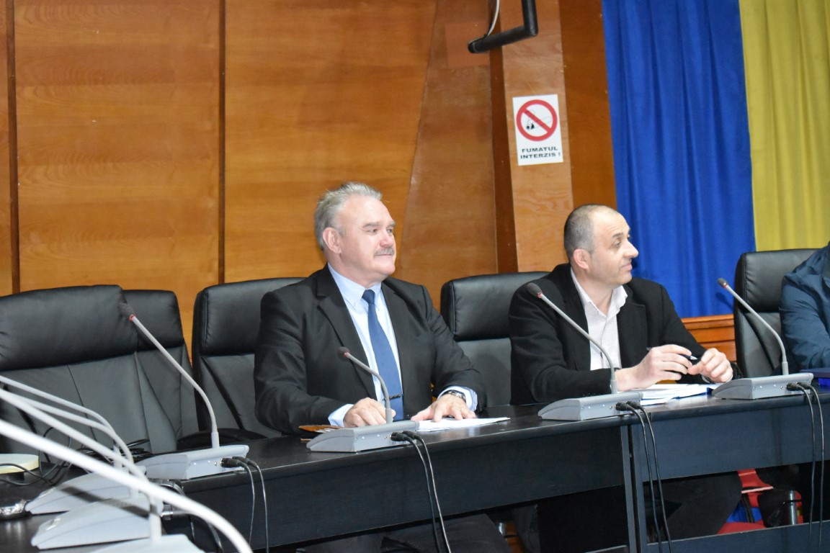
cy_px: 276
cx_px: 415
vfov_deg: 16.6
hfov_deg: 24.6
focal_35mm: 82
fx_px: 1902
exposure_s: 1/60
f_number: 5.6
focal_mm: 55
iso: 6400
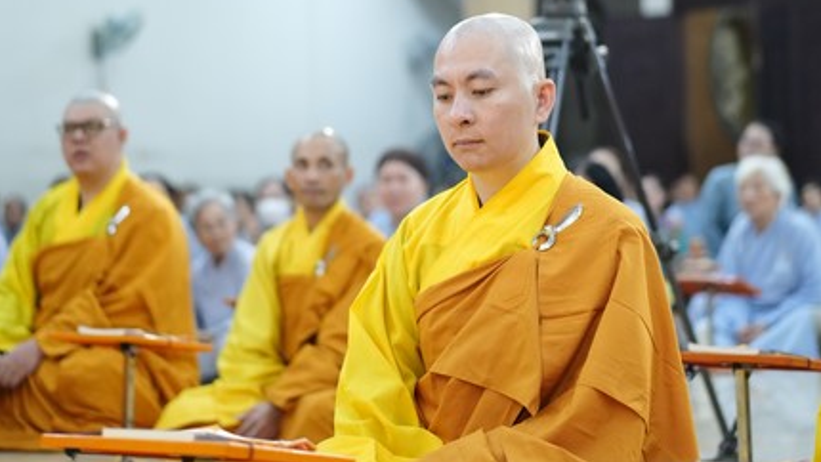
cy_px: 78
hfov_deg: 24.5
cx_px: 411
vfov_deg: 13.8
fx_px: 1894
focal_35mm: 87
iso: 3200
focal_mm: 55
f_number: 1.8
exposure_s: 1/320
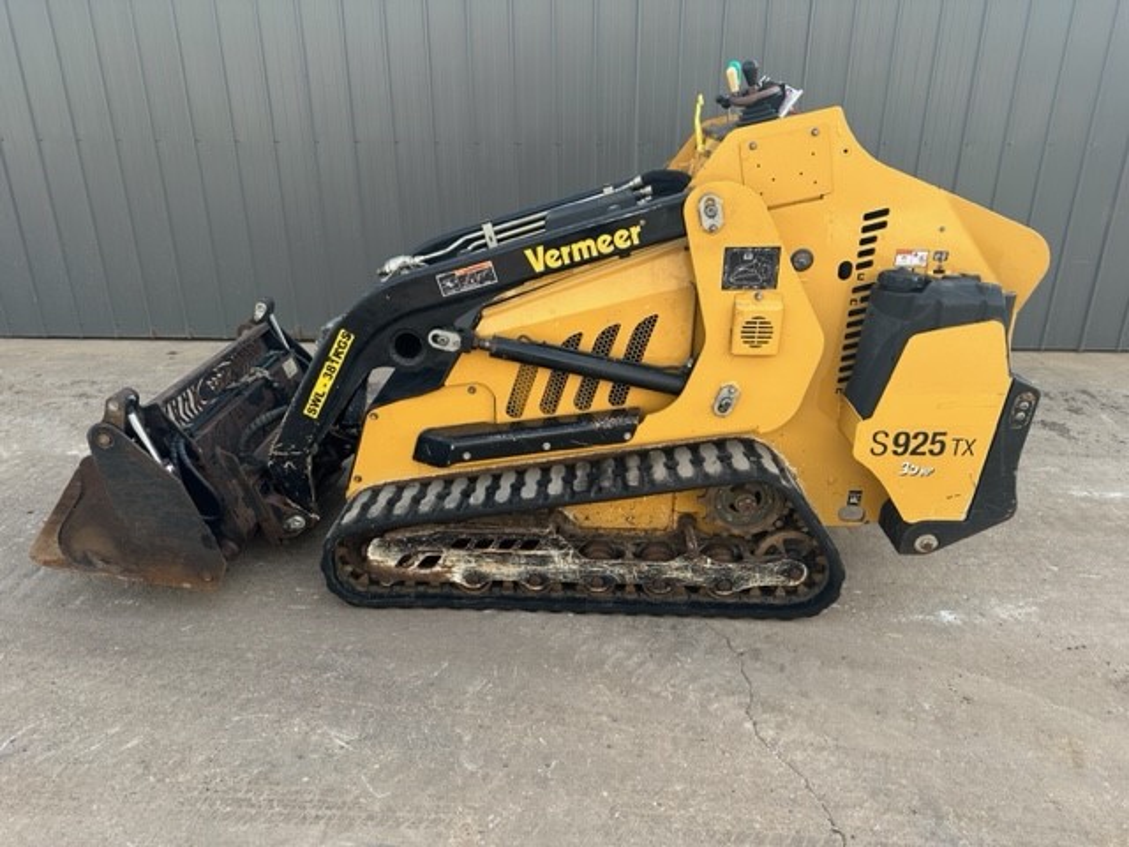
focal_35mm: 24
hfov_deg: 71.6
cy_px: 424
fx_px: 783
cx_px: 564
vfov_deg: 56.8
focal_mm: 6.86
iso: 80
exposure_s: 1/672
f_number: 1.78
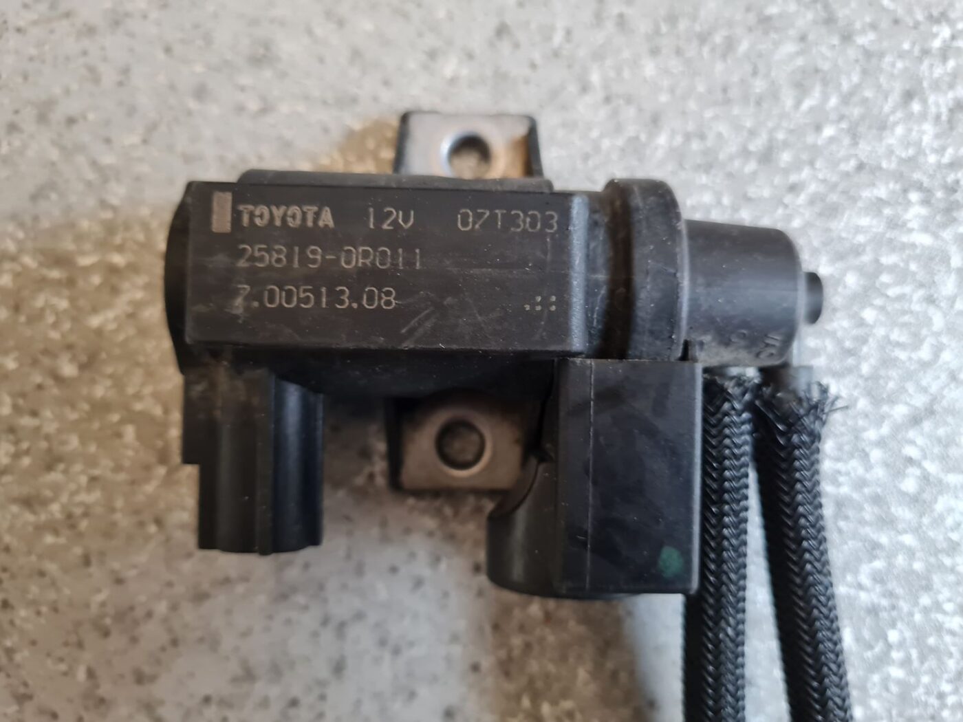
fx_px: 723
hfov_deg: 67.3
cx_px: 482
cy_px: 361
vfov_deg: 53.1
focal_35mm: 26
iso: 320
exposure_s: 1/50
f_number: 1.8
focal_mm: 5.4
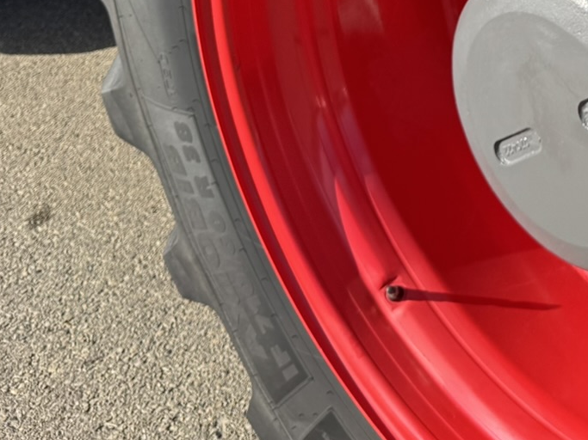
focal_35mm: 72
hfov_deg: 23.8
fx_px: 1223
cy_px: -160
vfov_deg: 18.7
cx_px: 764
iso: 80
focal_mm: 6.76
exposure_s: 1/1172
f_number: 1.78
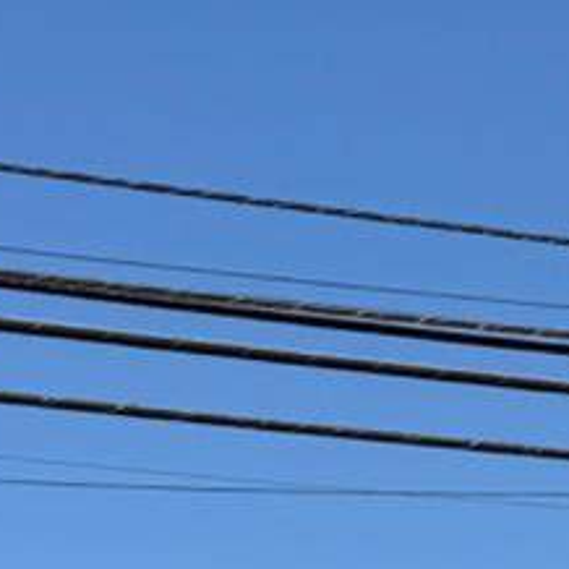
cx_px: 343
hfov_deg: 12.0
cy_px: 1612
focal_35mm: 146
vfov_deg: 9.7
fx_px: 2715
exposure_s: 1/5814
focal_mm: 6.76
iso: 80
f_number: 1.78
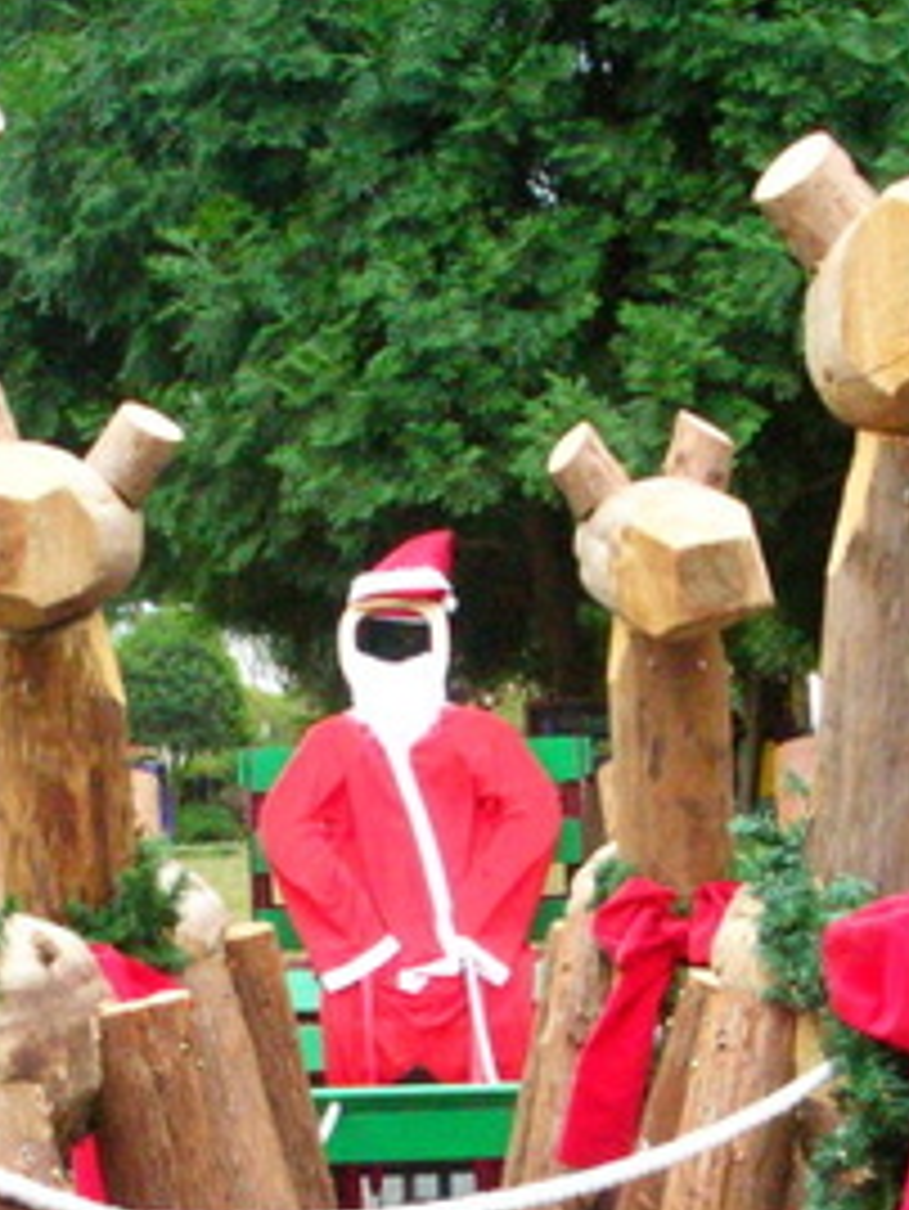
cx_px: 315
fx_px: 2729
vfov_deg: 24.5
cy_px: 1021
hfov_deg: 18.9
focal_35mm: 78
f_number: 8.5
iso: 400
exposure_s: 1/35.3
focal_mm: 5.8
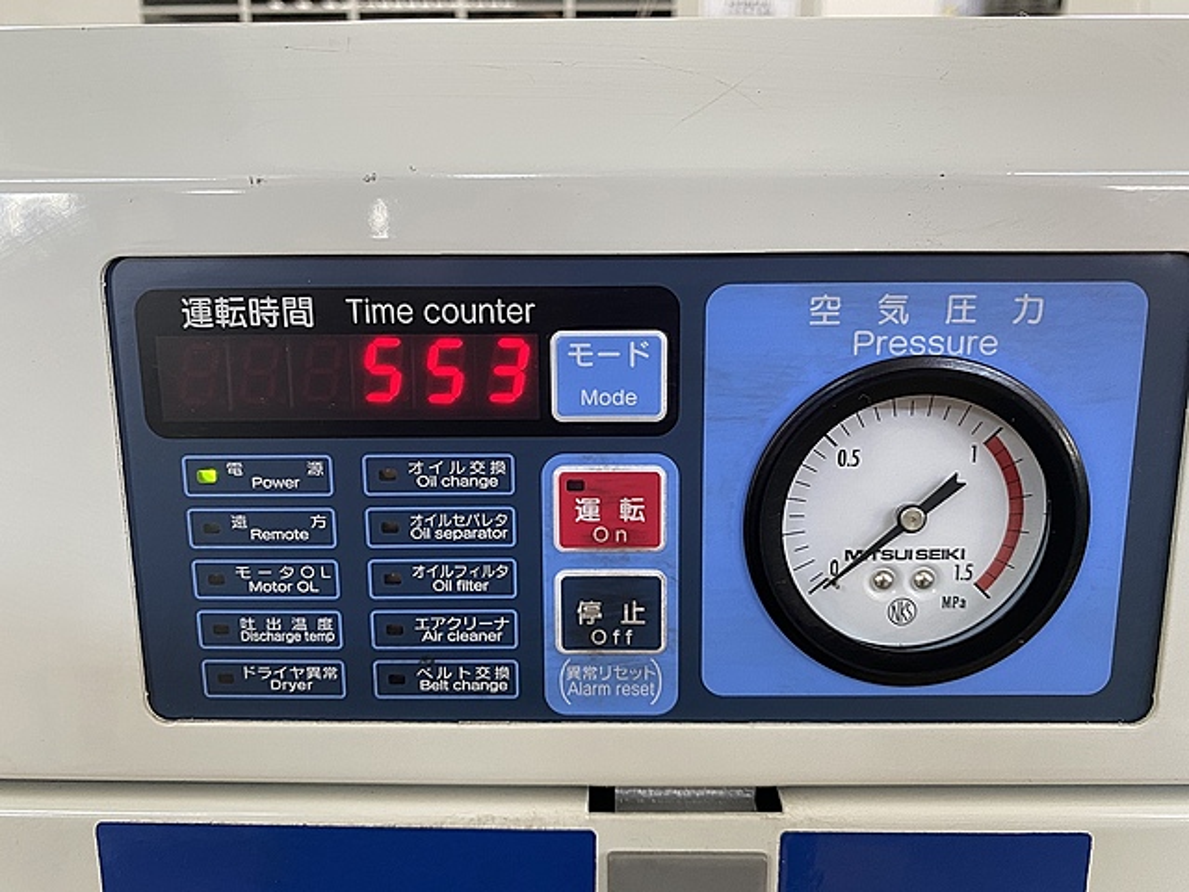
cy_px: 446
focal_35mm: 26
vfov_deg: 53.1
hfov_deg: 67.3
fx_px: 893
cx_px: 594
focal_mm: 4.25
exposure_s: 1/60
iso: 160
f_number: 1.8
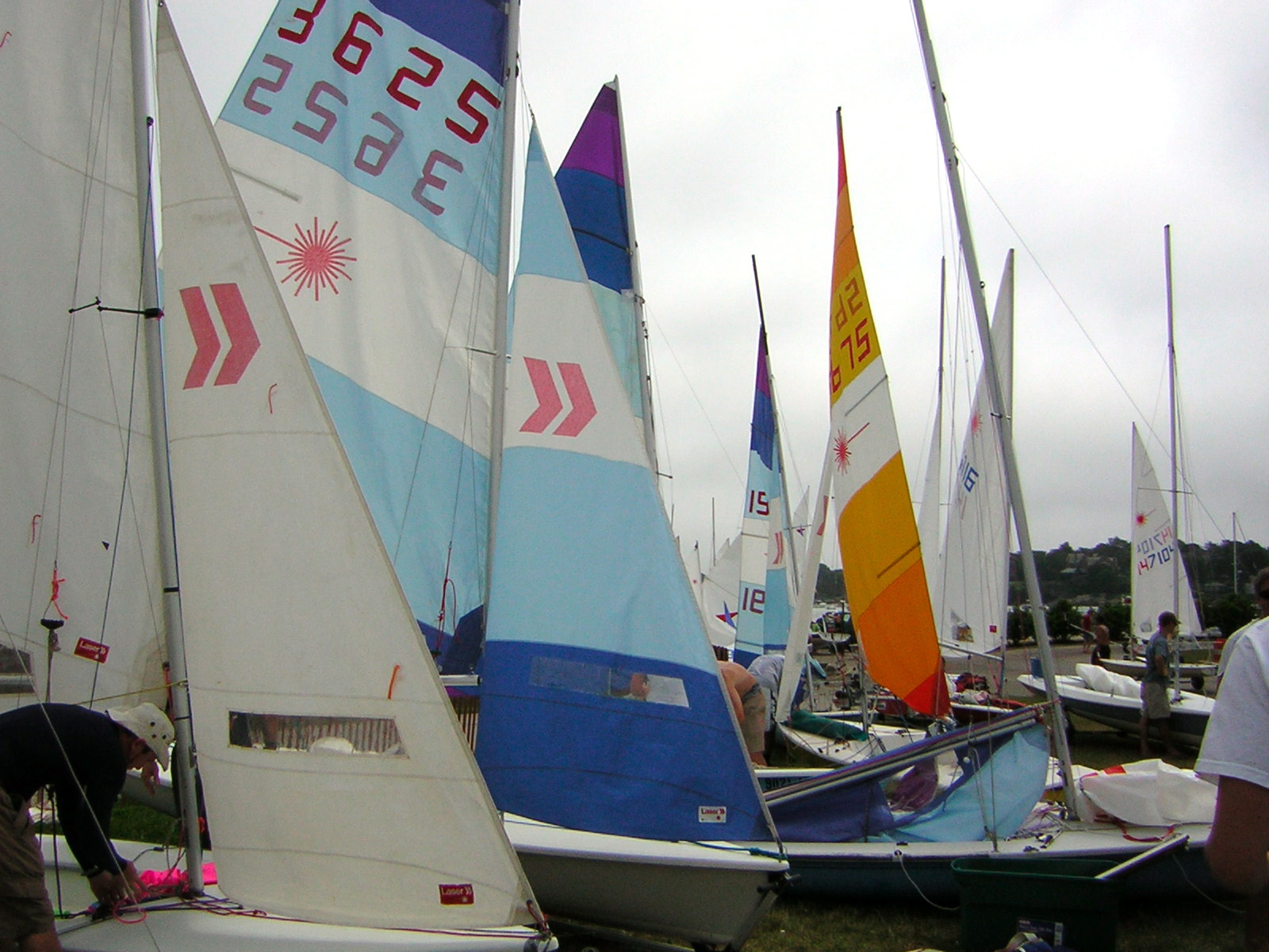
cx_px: 634
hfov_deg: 51.4
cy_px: 476
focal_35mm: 36
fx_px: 1320
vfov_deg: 39.7
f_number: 5.2
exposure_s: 1/1216
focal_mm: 4.7
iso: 50
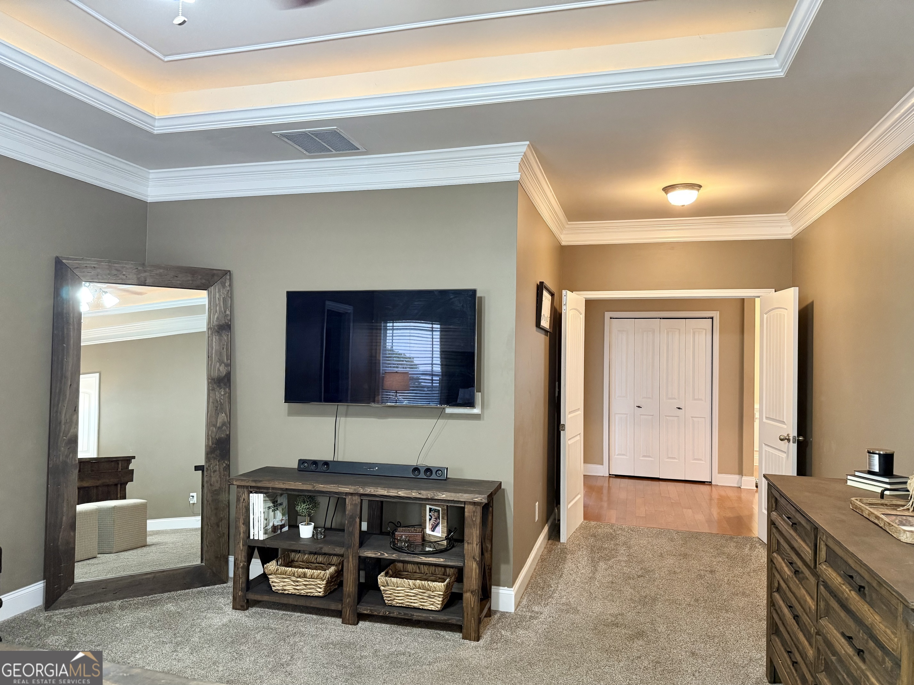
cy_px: 342
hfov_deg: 71.6
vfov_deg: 56.8
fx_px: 634
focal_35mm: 24
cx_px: 457
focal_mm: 6.76
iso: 500
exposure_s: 1/60
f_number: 1.78
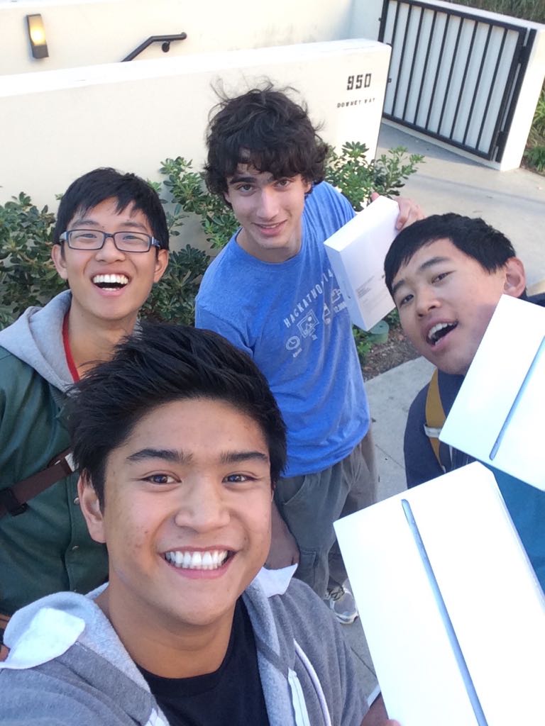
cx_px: 272
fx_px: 651
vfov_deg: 58.4
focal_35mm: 31
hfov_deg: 45.4
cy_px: 363
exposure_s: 1/120
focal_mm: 2.15
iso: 50
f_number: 2.4
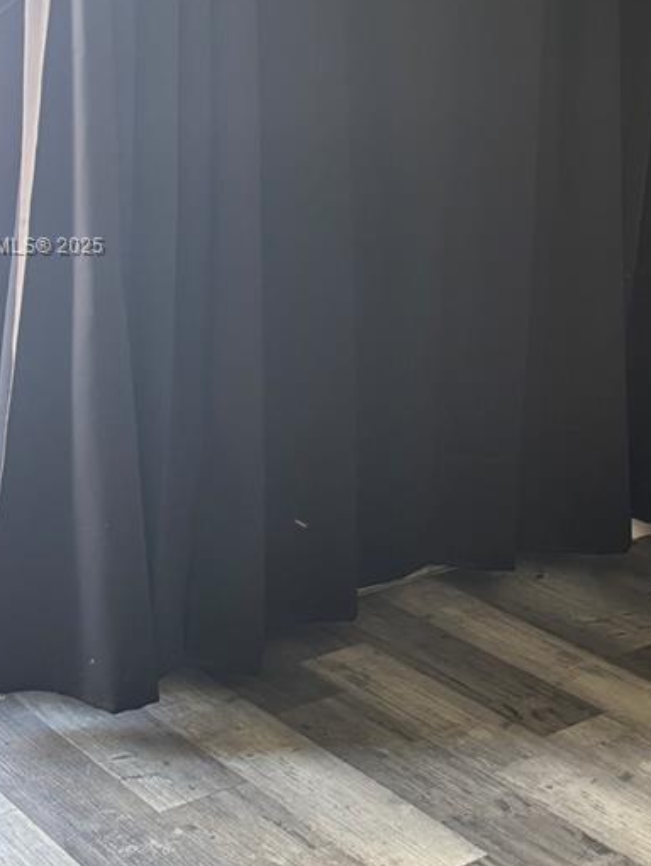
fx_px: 1528
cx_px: 556
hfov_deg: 23.6
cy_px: 247
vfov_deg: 31.3
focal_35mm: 61
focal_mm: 5.96
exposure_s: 1/60
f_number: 1.6
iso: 160
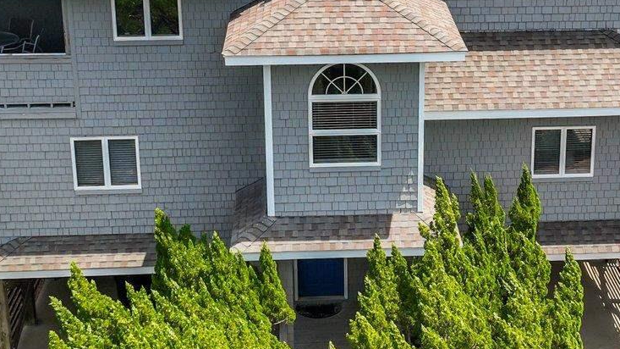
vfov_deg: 16.5
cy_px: 101
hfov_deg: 28.8
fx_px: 1200
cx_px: 411
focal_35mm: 73
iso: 110
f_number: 2.8
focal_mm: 12.29
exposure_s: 1/1600
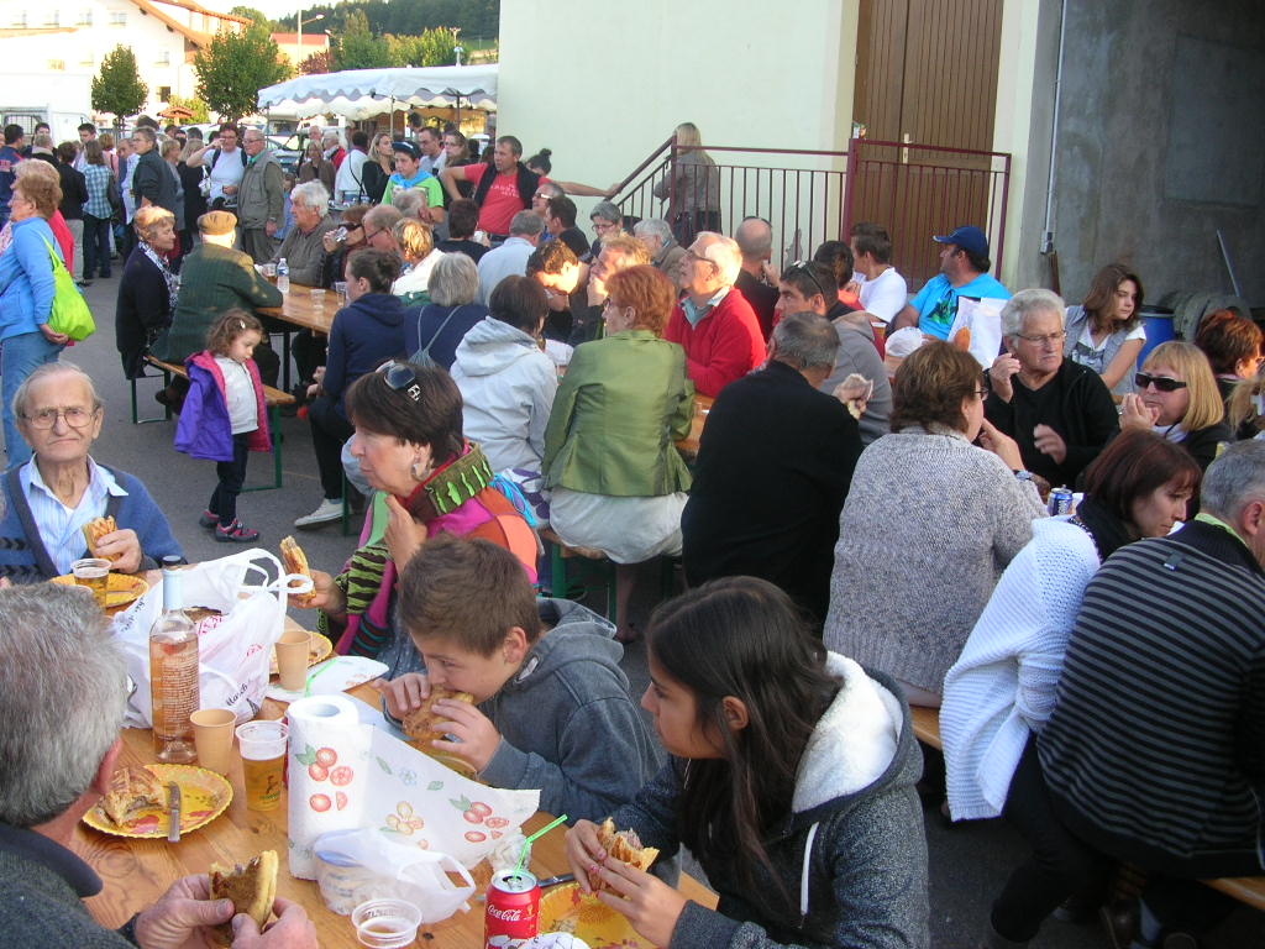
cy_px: 474
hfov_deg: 50.1
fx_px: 1352
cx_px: 632
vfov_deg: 38.7
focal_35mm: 37
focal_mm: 6.2
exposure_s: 1/56
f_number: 2.9
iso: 50
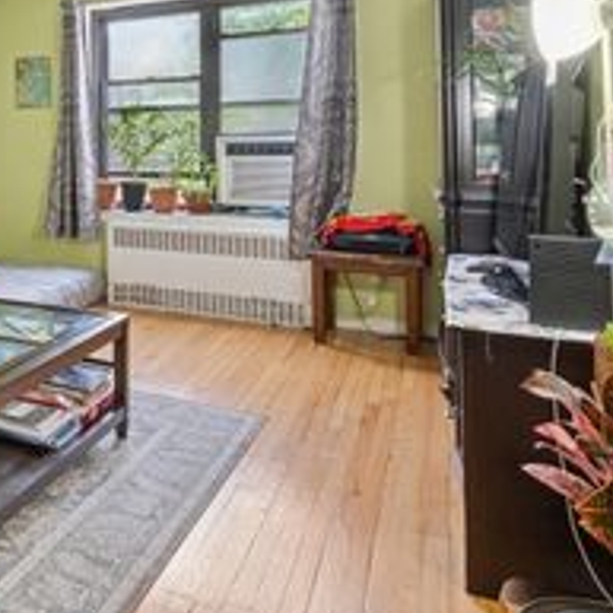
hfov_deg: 37.9
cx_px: -114
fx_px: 661
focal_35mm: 33
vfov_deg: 48.3
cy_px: 173
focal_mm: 15
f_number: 14
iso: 640
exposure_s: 1/10
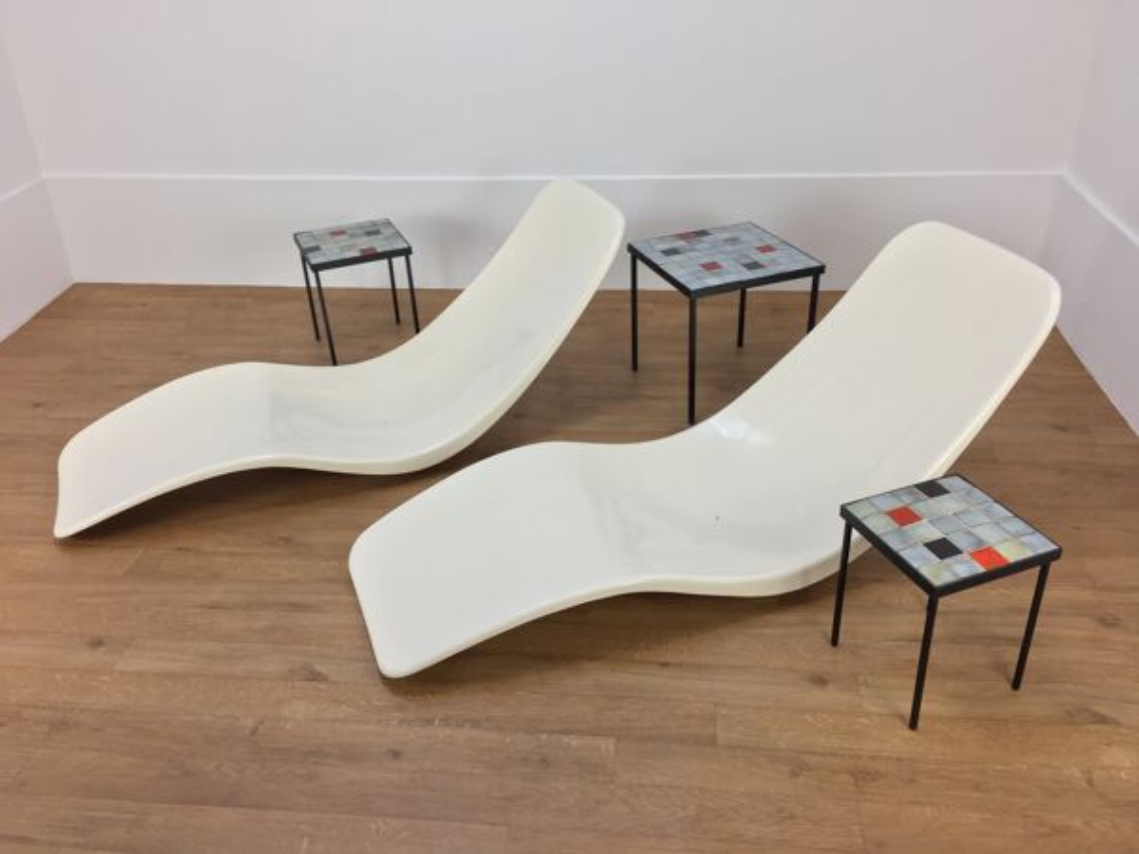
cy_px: 427
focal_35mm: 29
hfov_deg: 61.7
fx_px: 954
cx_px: 570
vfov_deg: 48.2
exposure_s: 1/33
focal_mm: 4.15
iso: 32
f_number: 2.2
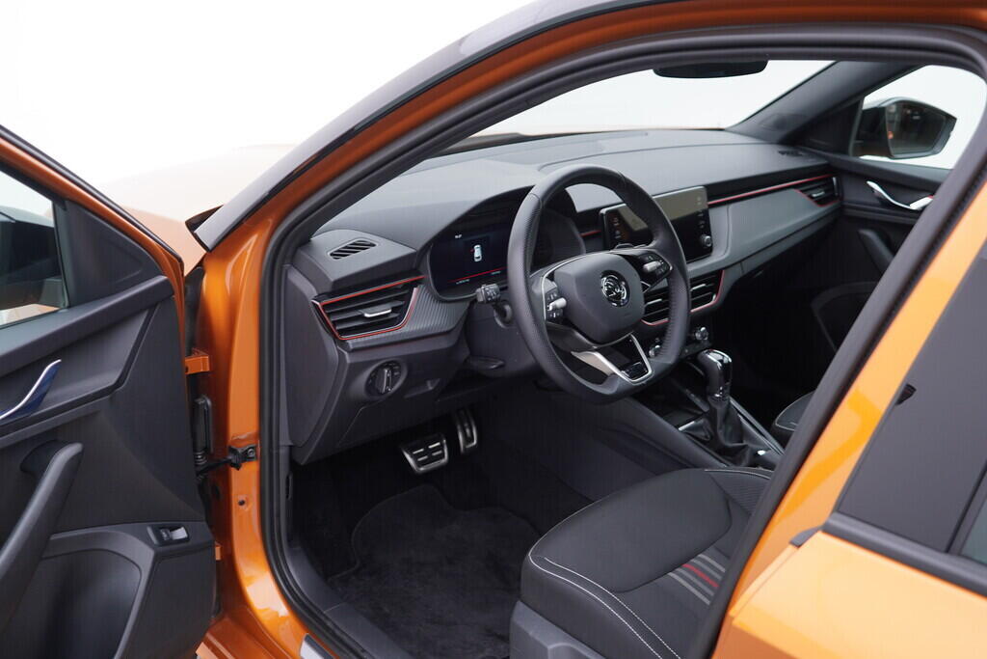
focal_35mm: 36
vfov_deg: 36.9
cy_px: 330
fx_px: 987
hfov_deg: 53.1
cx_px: 494
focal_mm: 24
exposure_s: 1/40
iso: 125
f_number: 2.8
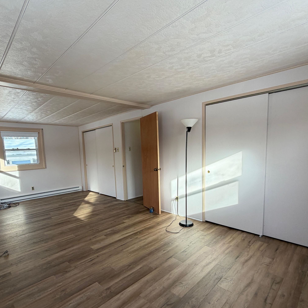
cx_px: 147
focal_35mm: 19
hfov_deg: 77.6
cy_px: 171
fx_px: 191
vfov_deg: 77.4
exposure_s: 1/121
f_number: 2.2
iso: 64
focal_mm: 2.22
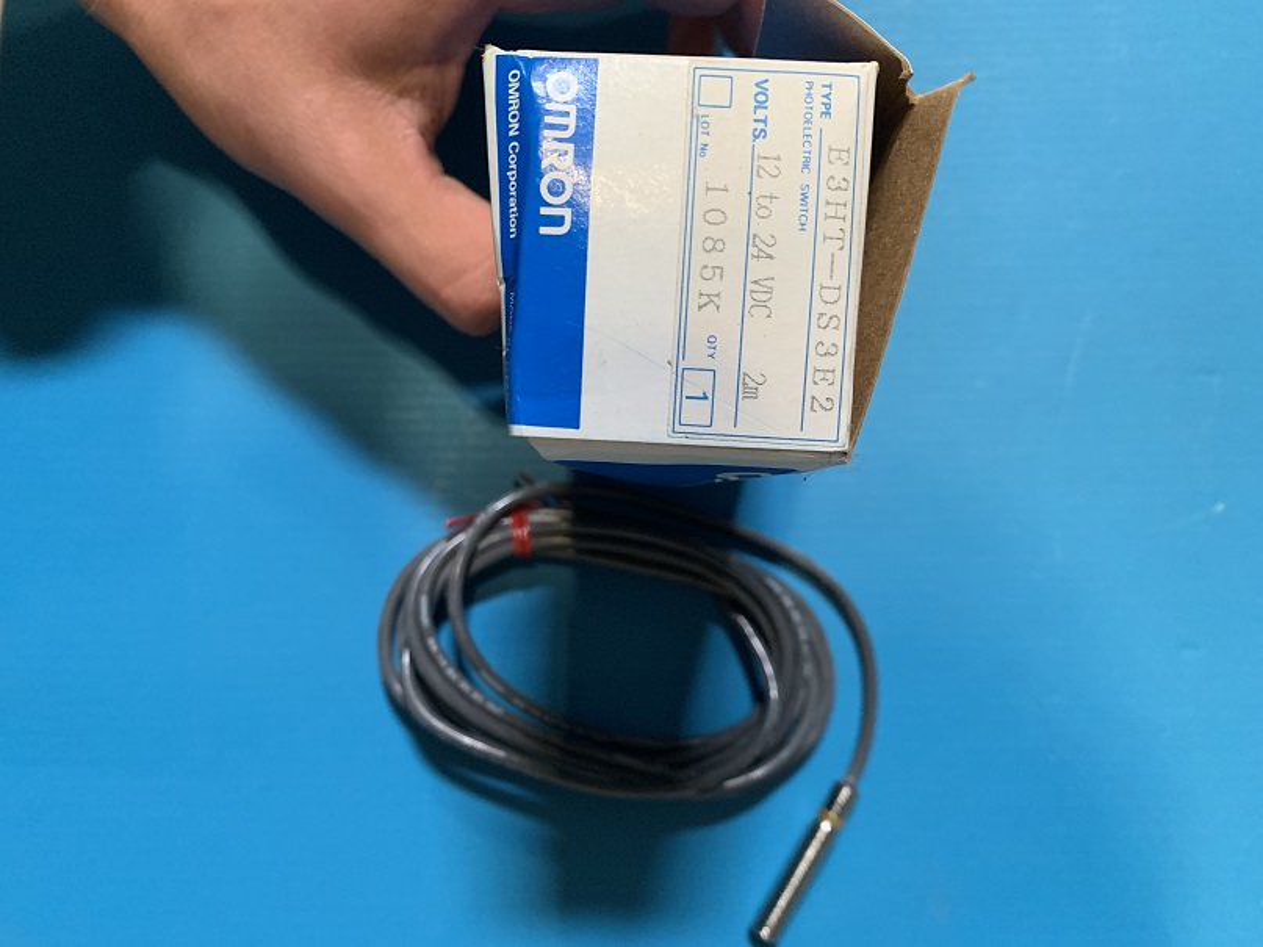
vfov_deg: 53.1
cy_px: 474
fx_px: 948
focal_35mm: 26
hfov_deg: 67.3
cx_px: 632
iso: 400
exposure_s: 1/43
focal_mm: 4.25
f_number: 1.8
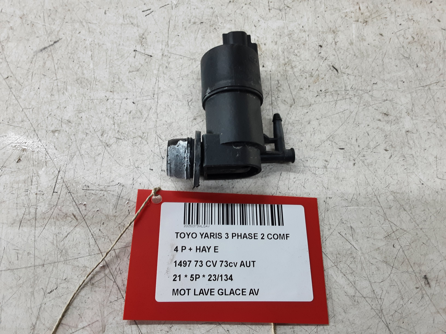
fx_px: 348
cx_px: 223
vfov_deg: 51.4
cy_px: 167
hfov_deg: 65.3
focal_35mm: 27
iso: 80
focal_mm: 2.91
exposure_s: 1/50
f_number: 1.9
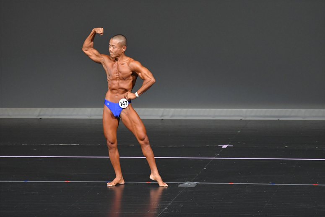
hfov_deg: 6.9
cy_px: 108
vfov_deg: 4.6
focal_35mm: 300
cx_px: 162
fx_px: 2707
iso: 4000
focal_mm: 200
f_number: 5.6
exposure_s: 1/400
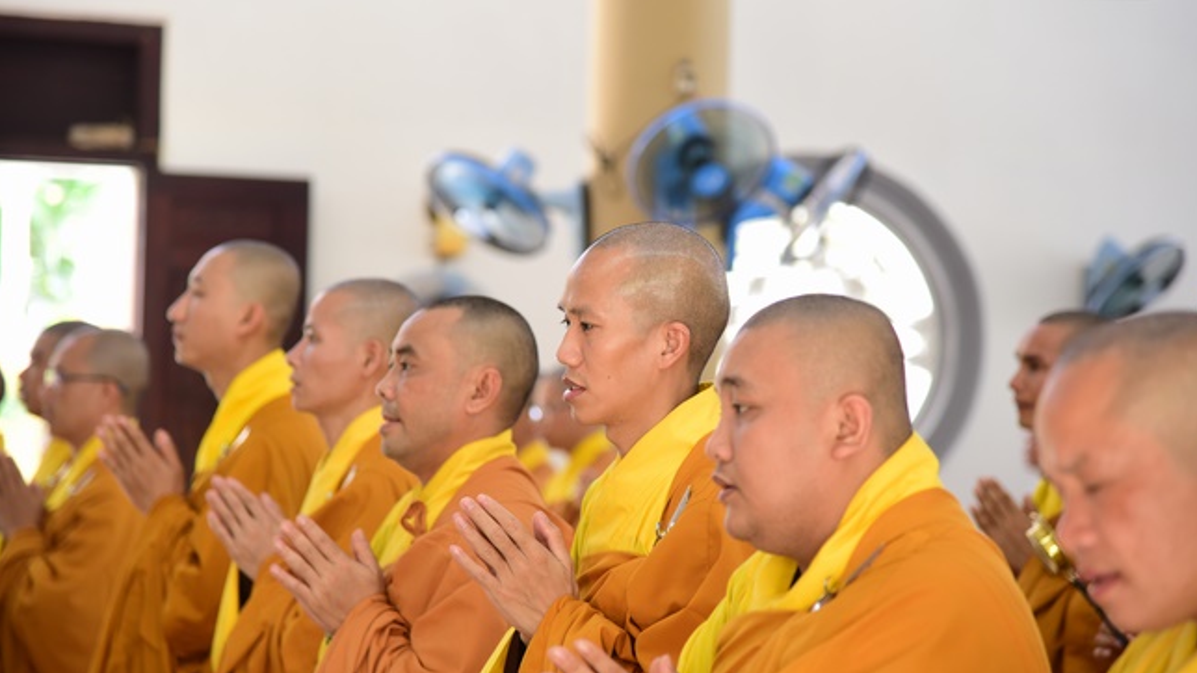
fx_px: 4030
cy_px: 283
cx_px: 602
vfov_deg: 9.5
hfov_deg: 16.9
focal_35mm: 127
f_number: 4
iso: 800
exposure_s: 1/50
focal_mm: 120
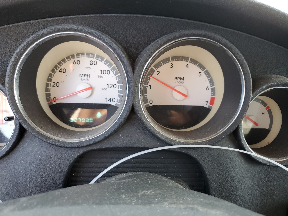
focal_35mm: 26
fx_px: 216
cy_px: 108
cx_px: 144
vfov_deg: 53.1
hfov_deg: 67.3
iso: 58
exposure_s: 1/60.2
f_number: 1.5
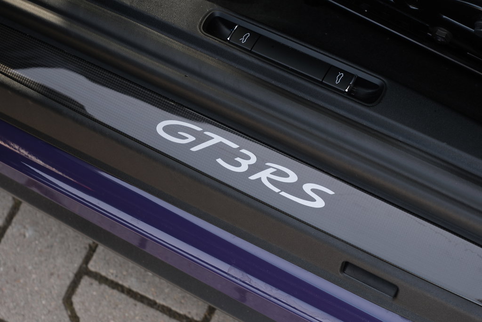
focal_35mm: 75
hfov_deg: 27.0
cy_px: 161
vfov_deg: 18.2
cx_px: 241
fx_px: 1004
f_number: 4.8
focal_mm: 50
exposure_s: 1/75
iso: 200
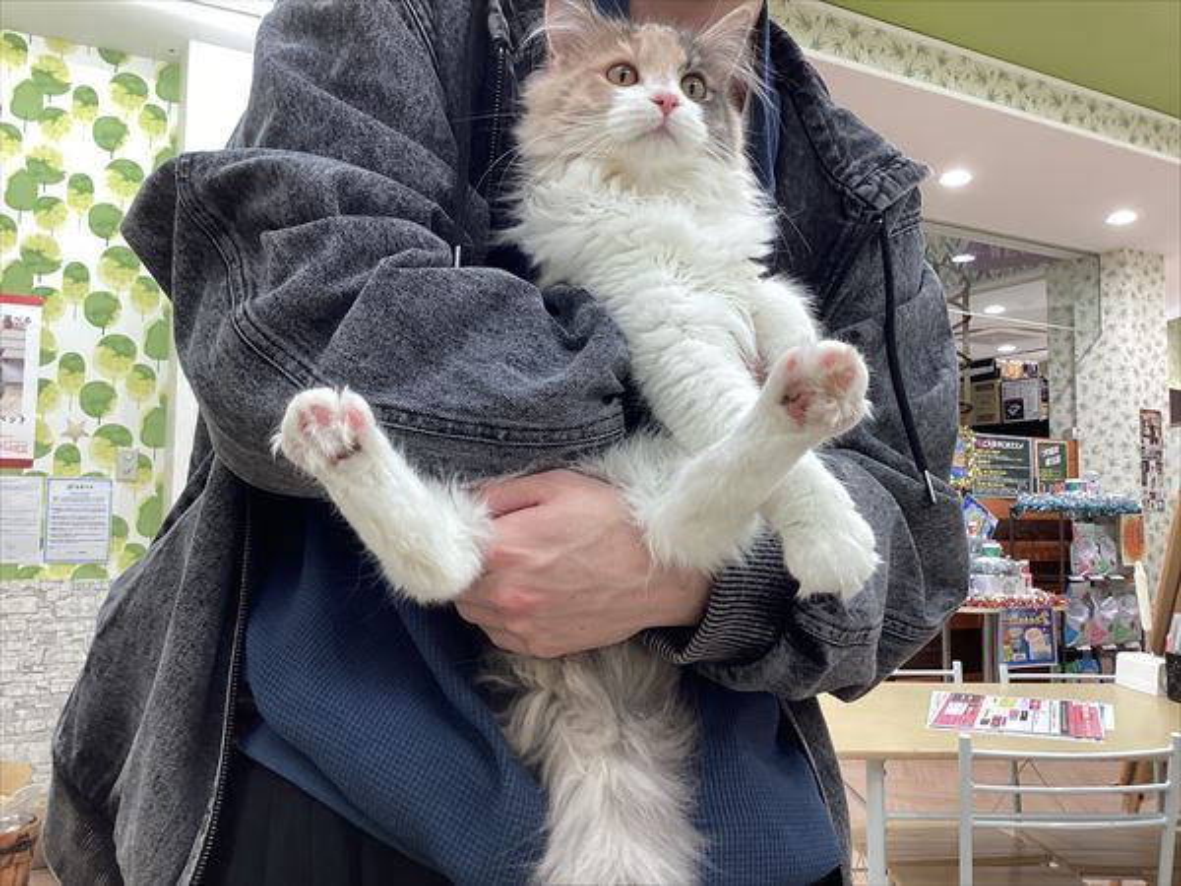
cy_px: 443
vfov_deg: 45.4
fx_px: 1058
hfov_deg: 58.4
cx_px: 590
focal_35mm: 31
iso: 100
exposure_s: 1/120
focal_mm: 3.3
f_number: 2.4
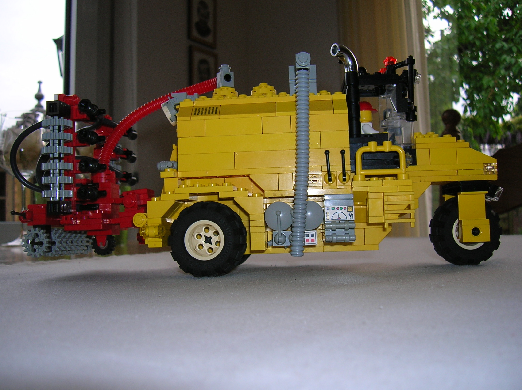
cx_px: 266
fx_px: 527
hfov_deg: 52.7
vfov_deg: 40.6
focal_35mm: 35
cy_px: 196
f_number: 2.9
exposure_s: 1/60.1
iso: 50
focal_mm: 5.7
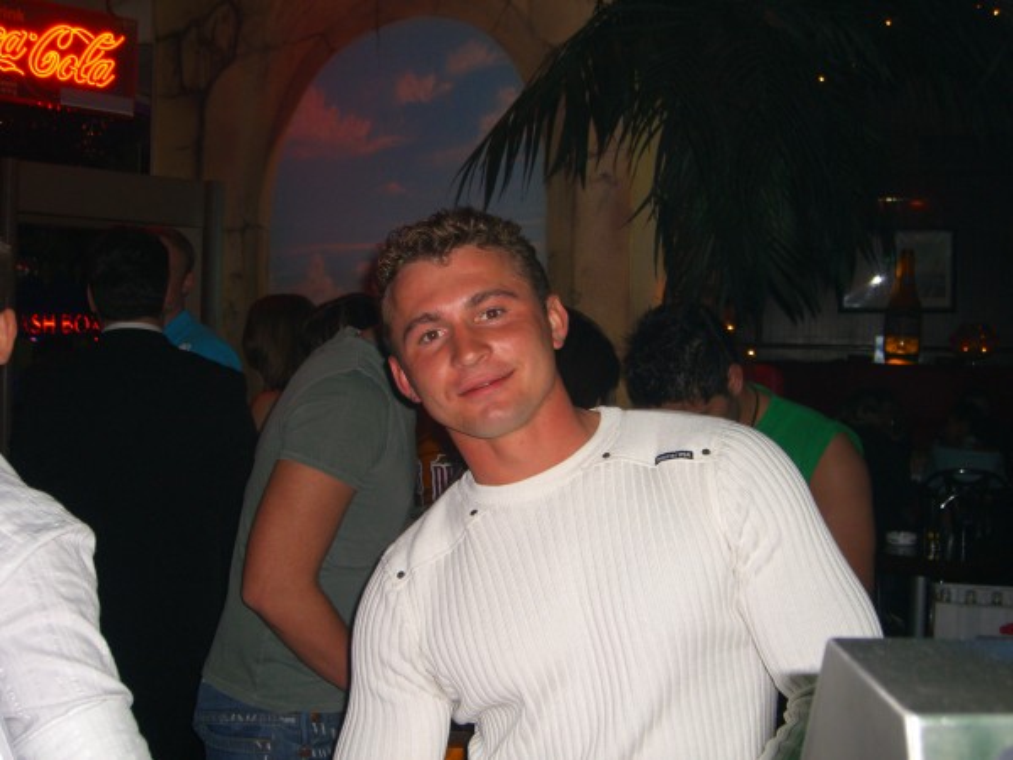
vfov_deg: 31.5
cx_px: 506
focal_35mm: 46
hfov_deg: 41.2
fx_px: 1346
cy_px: 380
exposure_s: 1/60
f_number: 3.1
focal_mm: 9.5
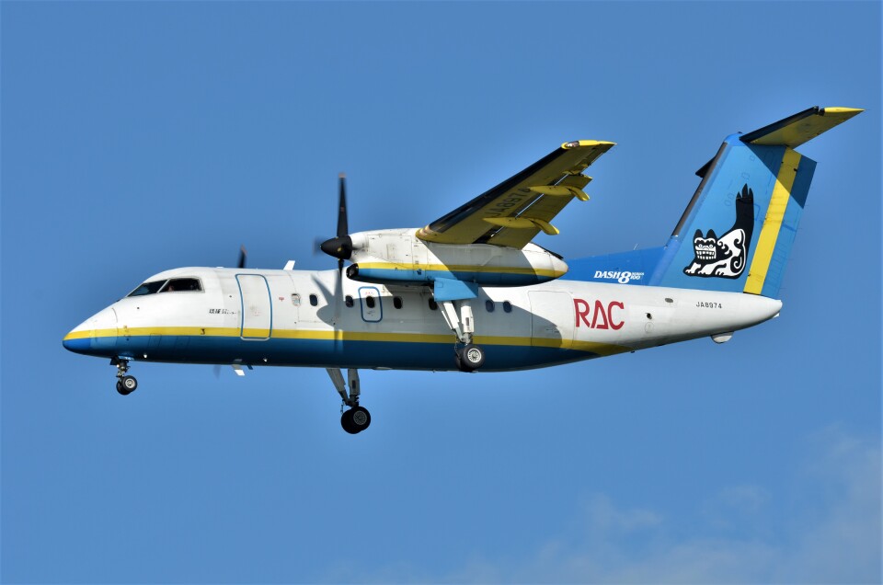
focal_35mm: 345
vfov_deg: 4.0
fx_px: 8445
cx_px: 442
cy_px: 292
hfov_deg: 6.0
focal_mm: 230
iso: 200
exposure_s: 1/500
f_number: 11
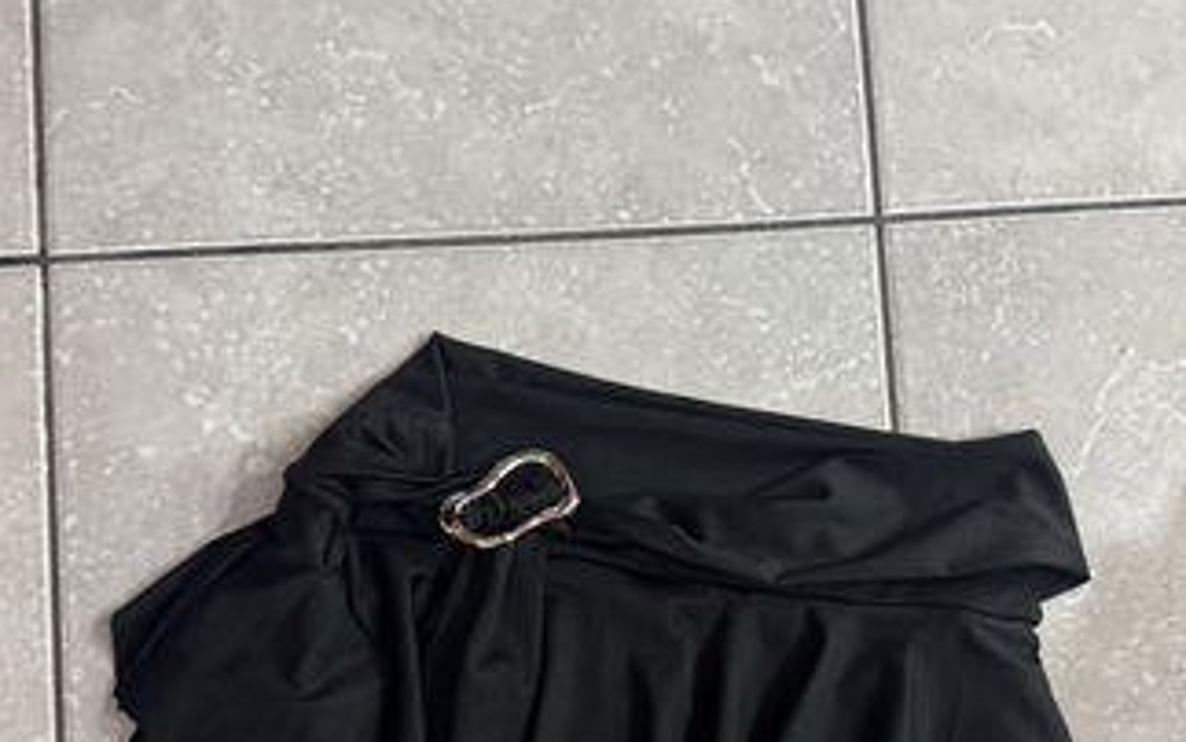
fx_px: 1358
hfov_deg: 47.1
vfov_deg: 29.8
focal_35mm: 42
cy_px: 593
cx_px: 668
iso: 125
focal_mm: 6.76
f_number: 1.78
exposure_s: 1/50
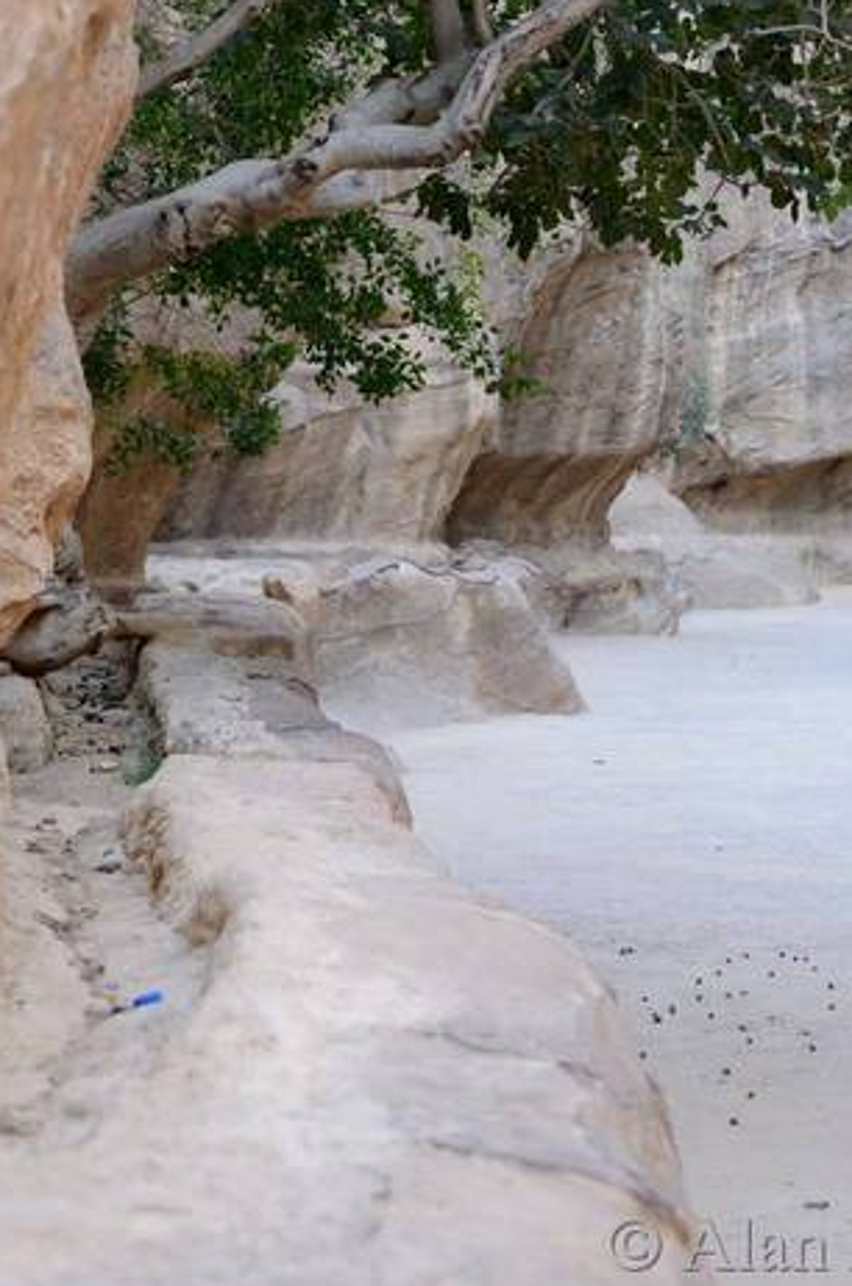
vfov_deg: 18.7
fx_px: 3887
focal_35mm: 109
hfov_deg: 12.5
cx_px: 614
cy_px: 337
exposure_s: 1/30
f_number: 4.5
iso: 110
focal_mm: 48
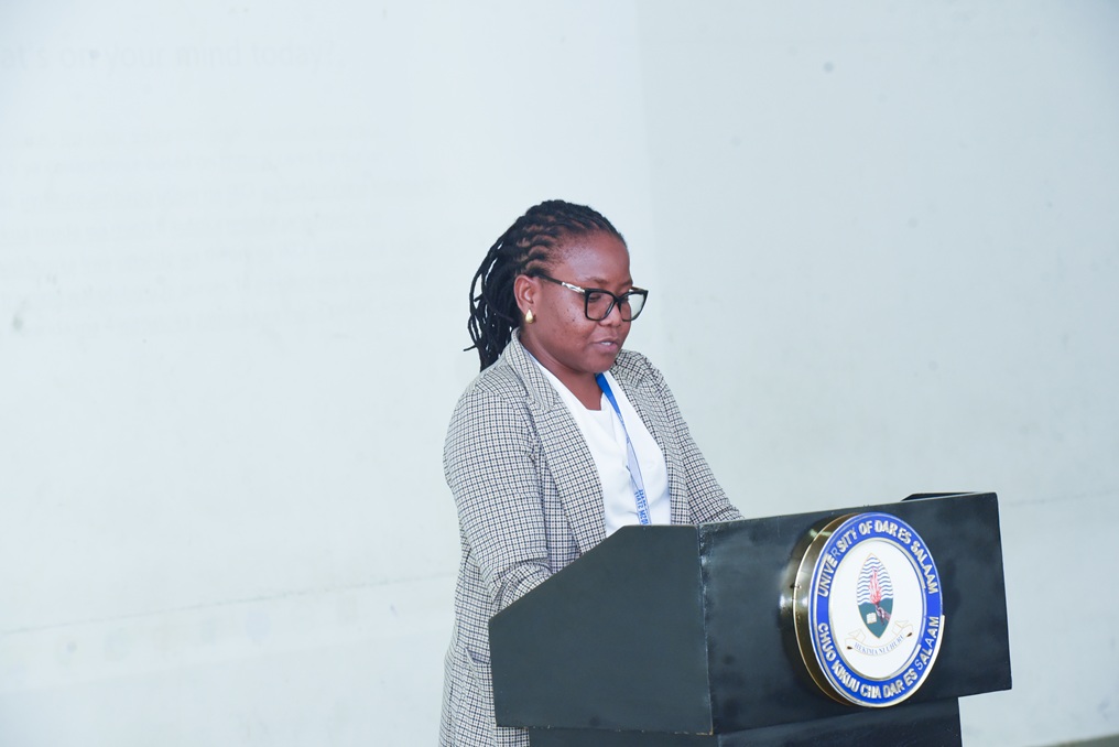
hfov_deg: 15.8
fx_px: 4042
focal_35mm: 130
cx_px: 560
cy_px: 374
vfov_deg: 10.6
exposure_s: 1/125
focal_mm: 130
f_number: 8
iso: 2000
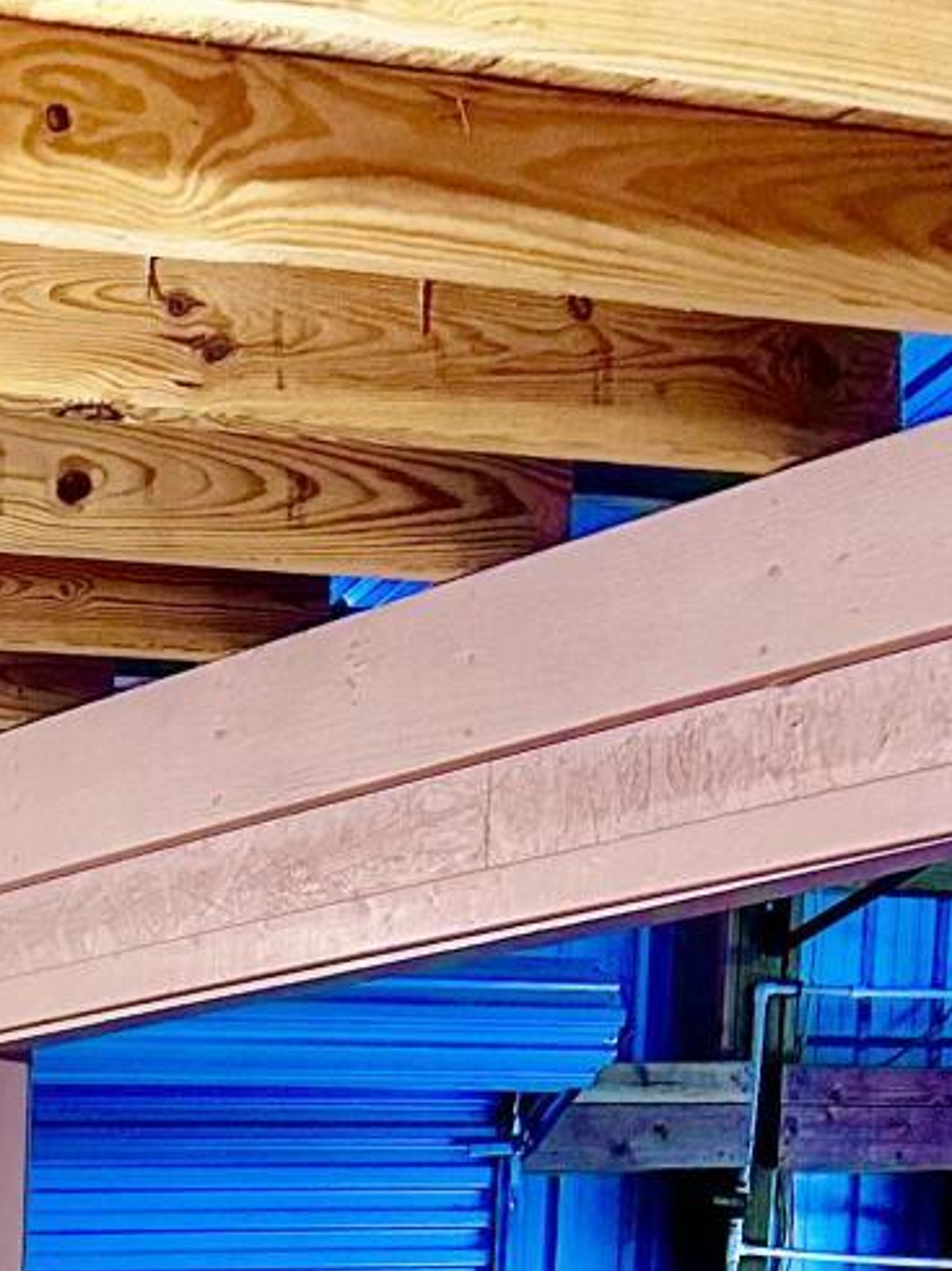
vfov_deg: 16.9
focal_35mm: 98
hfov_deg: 13.3
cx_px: -859
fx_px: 3597
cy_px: 2220
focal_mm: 6.86
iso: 400
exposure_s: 1/60
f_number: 1.78
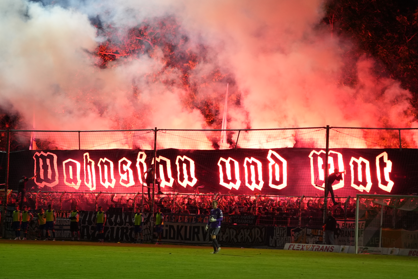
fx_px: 1591
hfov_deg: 15.0
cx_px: 218
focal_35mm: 137
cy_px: 143
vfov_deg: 10.0
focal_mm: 72
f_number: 5
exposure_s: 1/160
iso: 2000
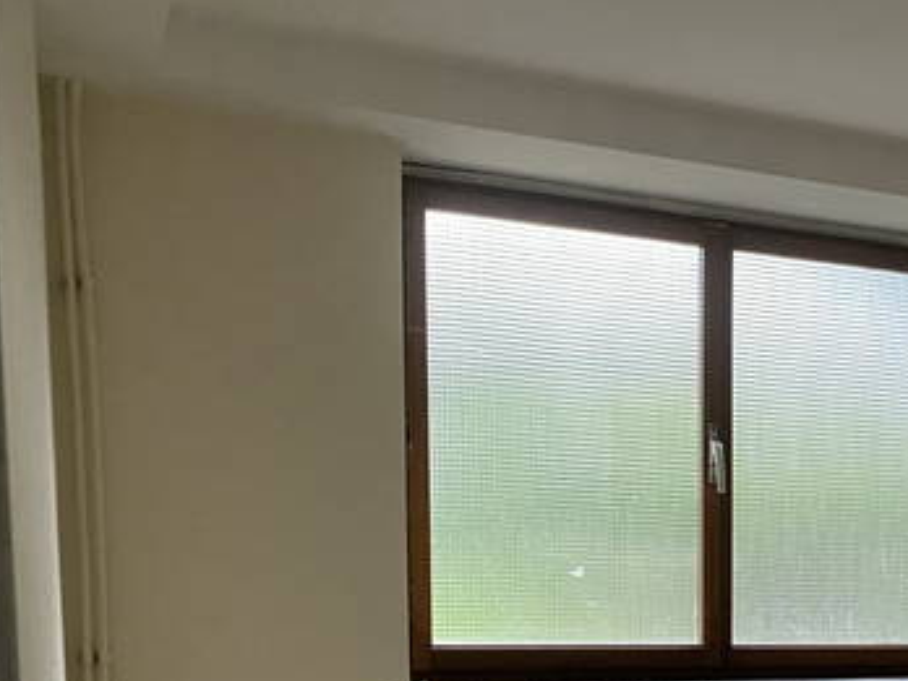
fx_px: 1548
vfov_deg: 23.4
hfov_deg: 29.3
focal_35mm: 59
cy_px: 741
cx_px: 1012
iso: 320
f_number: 1.8
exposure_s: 1/60
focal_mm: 4.25
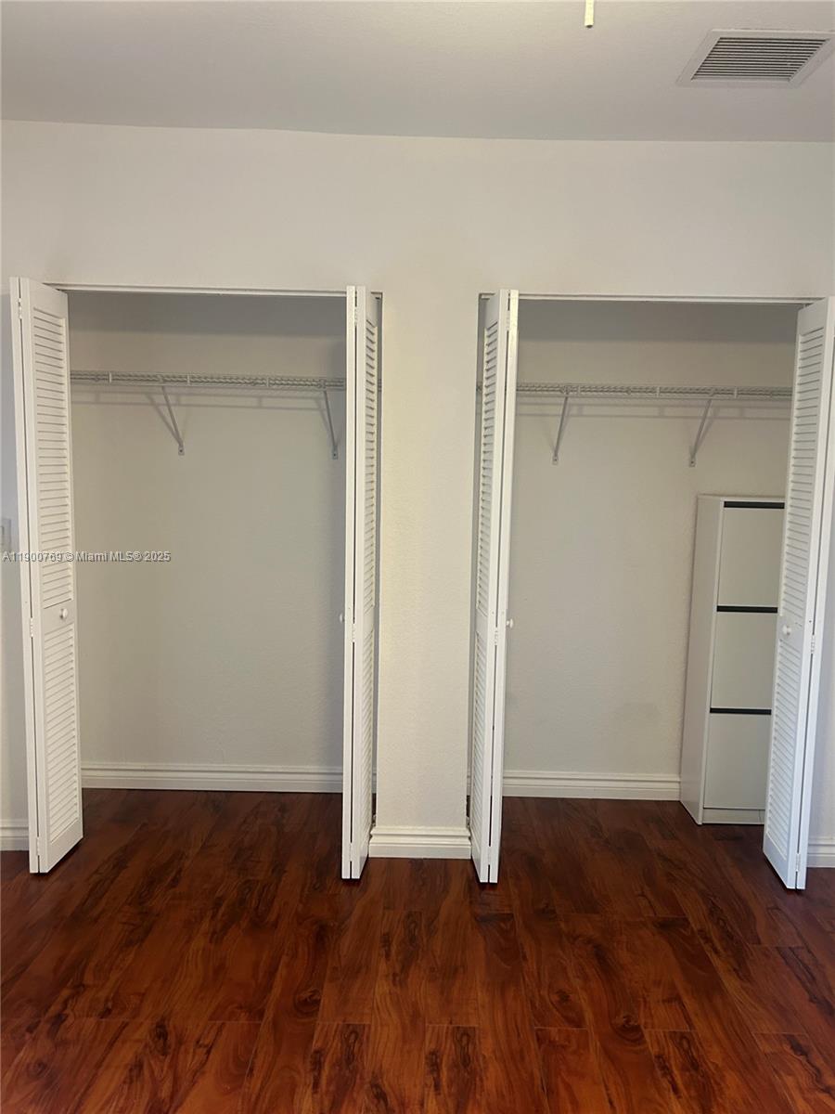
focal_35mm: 26
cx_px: 418
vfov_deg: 67.3
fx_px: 836
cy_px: 557
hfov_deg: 53.1
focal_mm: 5.7
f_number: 1.5
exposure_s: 1/60
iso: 200
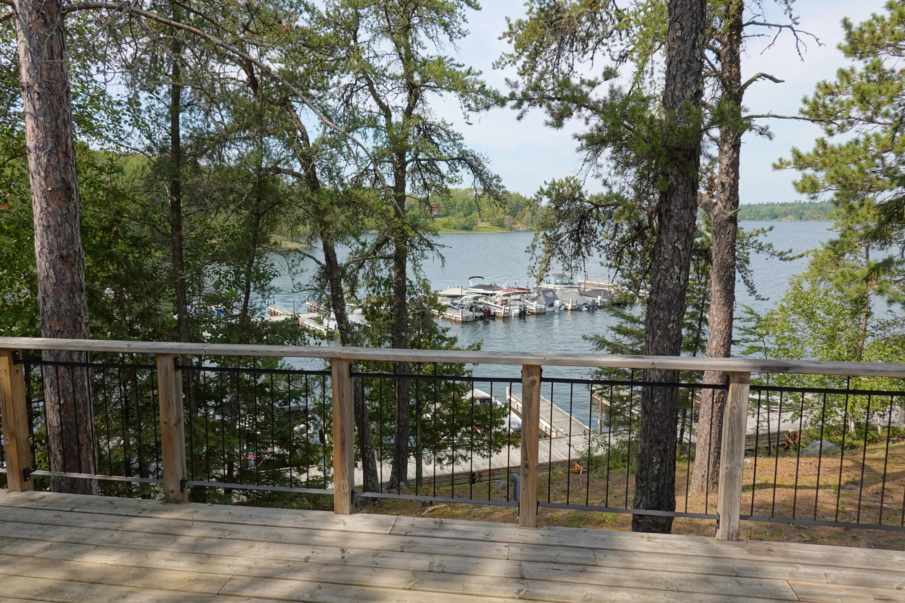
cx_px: 452
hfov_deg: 73.7
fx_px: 603
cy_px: 302
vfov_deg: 53.1
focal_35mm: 24
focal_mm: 9
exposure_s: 1/500
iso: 100
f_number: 3.5
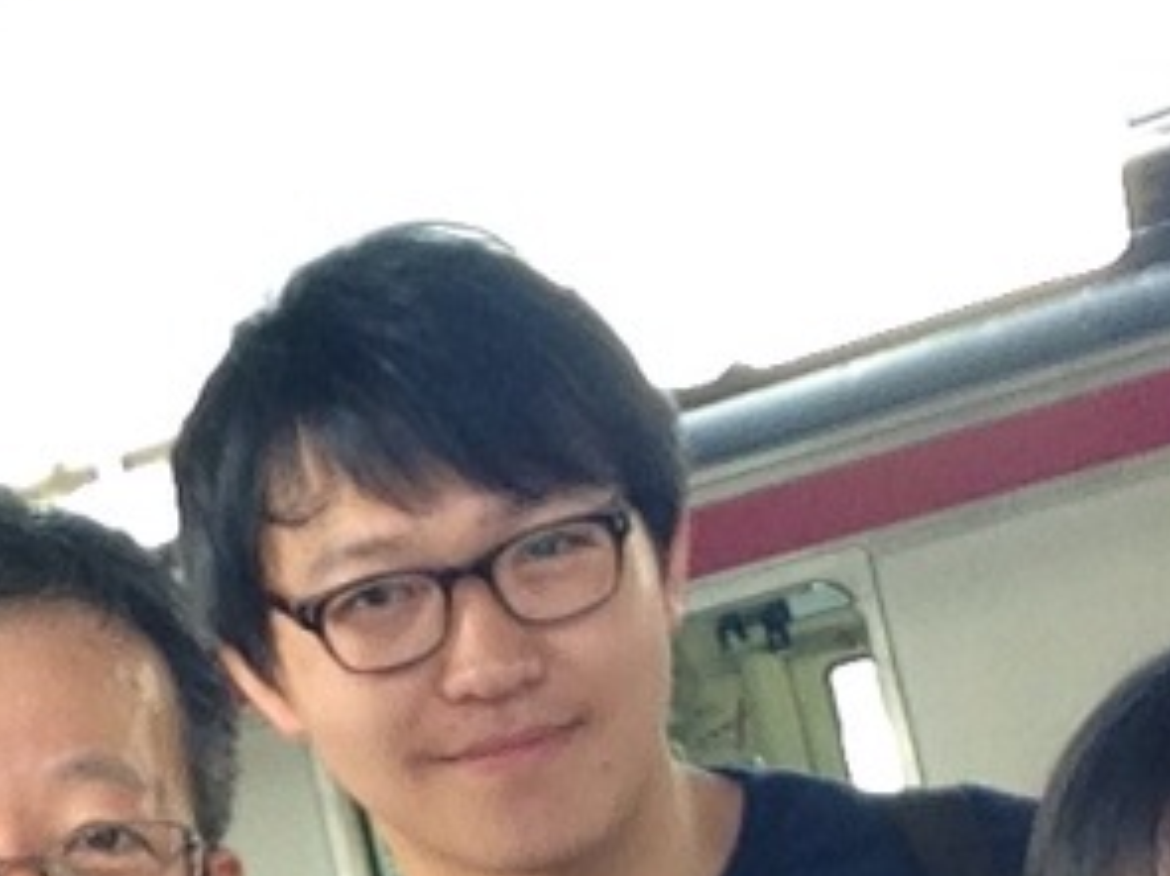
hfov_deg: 17.1
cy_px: 983
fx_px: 3852
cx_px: 167
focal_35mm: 114
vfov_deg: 12.7
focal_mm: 2.18
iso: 32
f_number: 2.4
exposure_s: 1/60
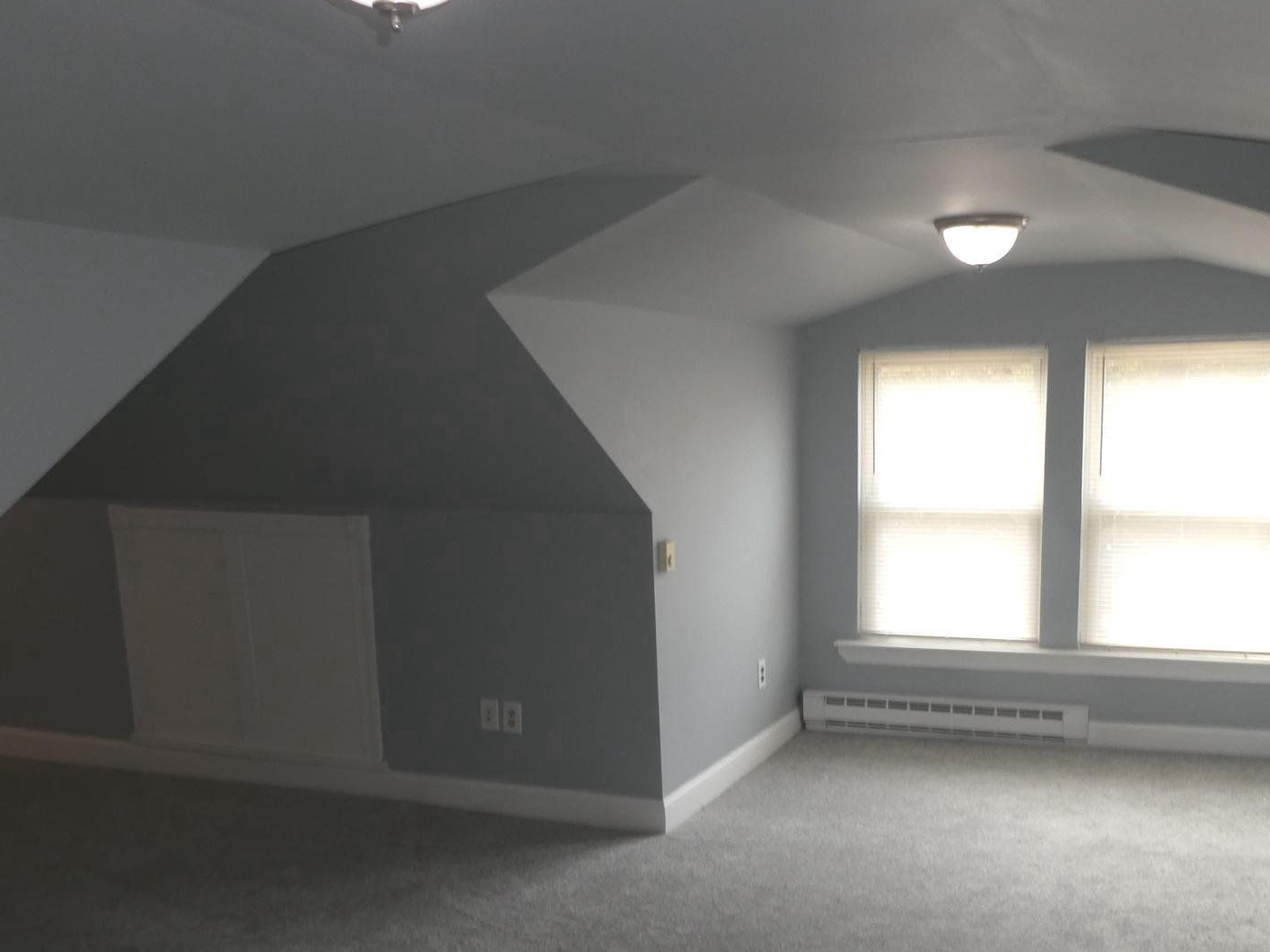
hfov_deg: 52.3
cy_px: 673
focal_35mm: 35
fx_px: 1284
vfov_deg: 39.9
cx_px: 764
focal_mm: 4.3
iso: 100
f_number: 3.3
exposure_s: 1/60
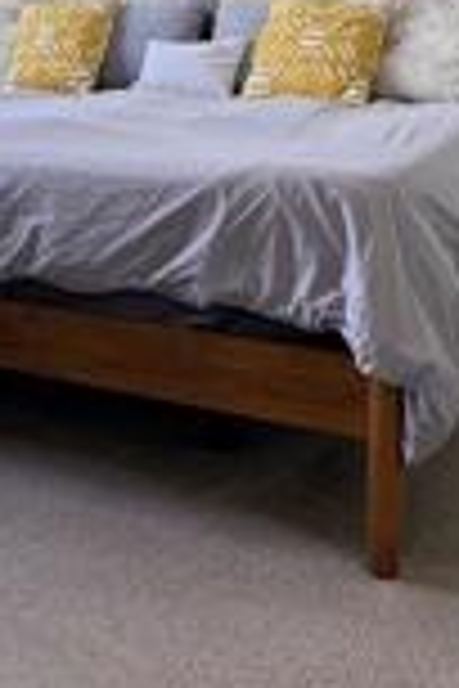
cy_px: 153
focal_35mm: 61
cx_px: -90
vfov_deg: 32.1
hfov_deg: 20.8
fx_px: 1167
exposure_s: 1/120
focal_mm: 2.22
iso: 80
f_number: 2.2
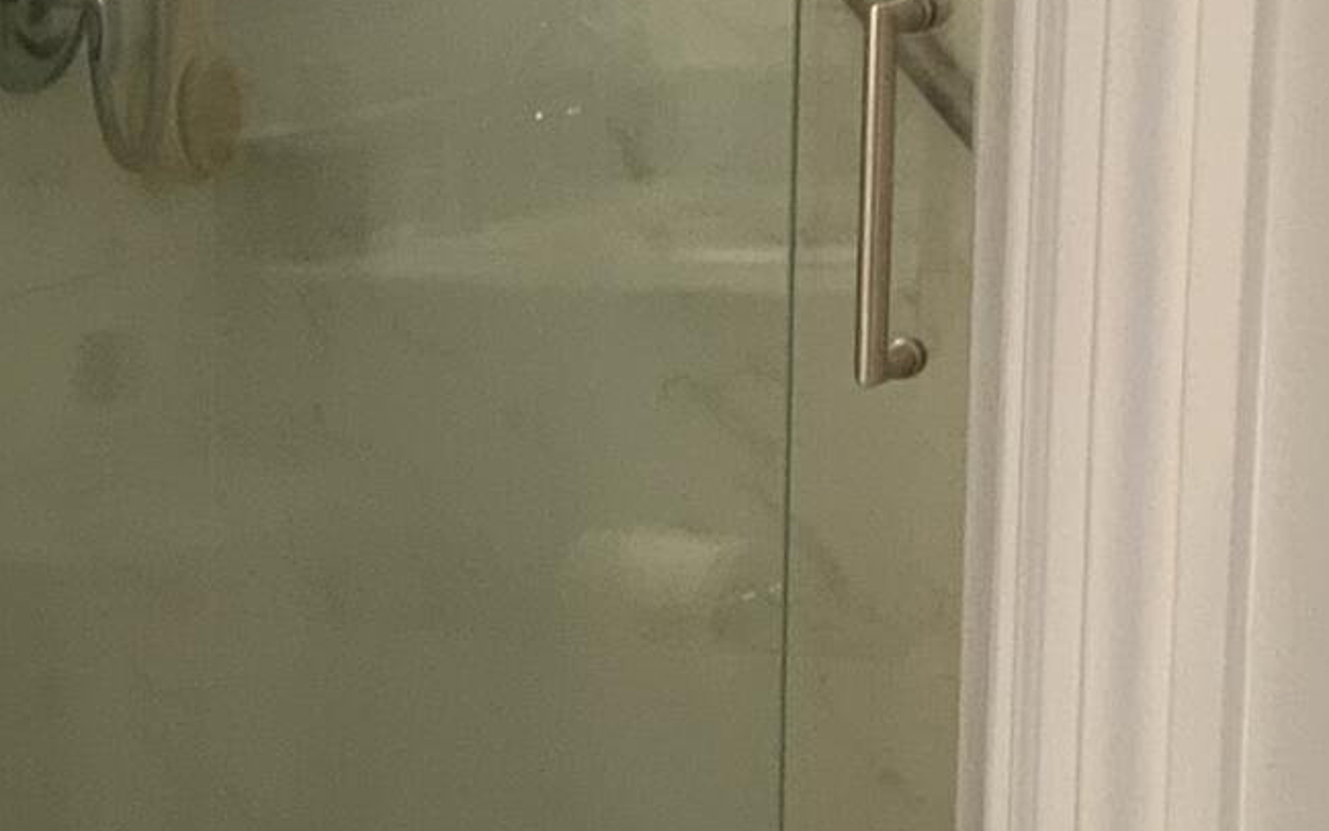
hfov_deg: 14.4
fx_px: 5145
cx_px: -141
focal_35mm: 142
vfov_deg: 9.2
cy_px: 766
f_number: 1.8
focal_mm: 3
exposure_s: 1/60
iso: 100
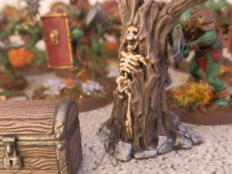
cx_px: 122
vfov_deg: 32.9
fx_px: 295
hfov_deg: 42.9
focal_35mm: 44
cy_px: 92
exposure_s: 1/80
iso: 400
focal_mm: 5
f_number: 3.1
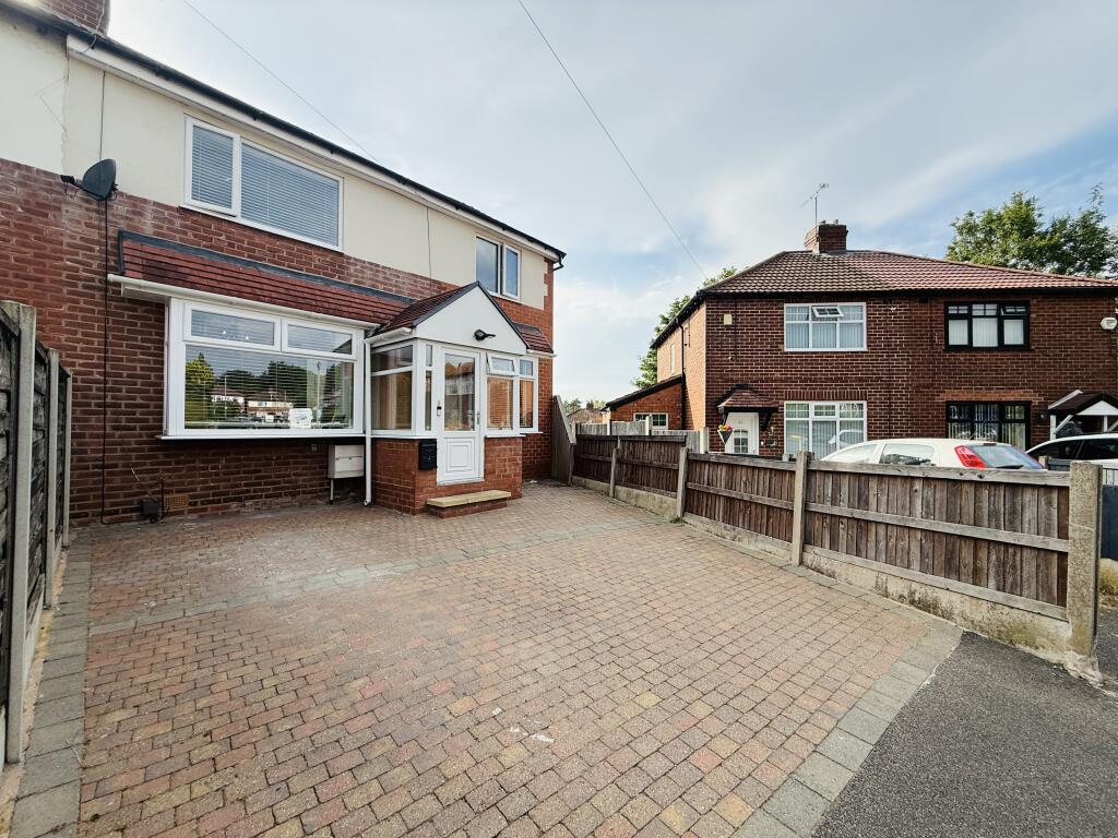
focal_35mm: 14
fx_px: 452
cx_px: 559
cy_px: 419
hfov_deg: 102.1
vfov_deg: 85.7
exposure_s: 1/1001
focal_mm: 2.22
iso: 64
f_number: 2.2
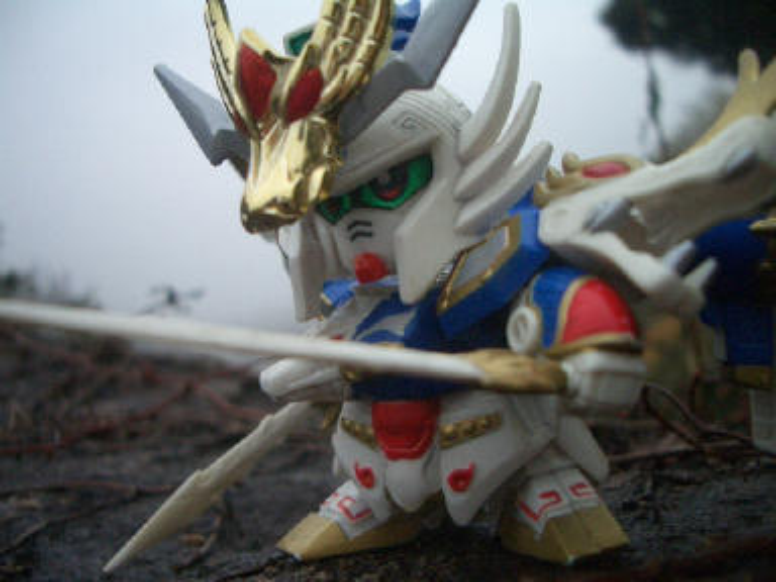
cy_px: 291
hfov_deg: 52.6
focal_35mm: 35
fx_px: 785
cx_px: 388
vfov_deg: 40.7
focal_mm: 5.8
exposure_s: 1/500
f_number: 2.6
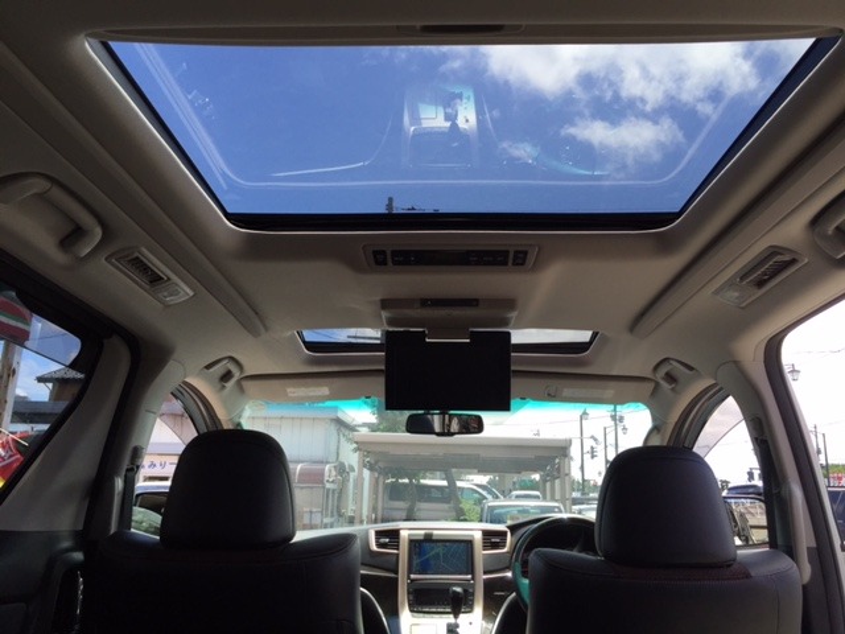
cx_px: 422
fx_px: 708
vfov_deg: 48.2
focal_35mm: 29
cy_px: 317
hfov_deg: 61.7
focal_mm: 4.15
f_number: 2.2
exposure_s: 1/449
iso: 32
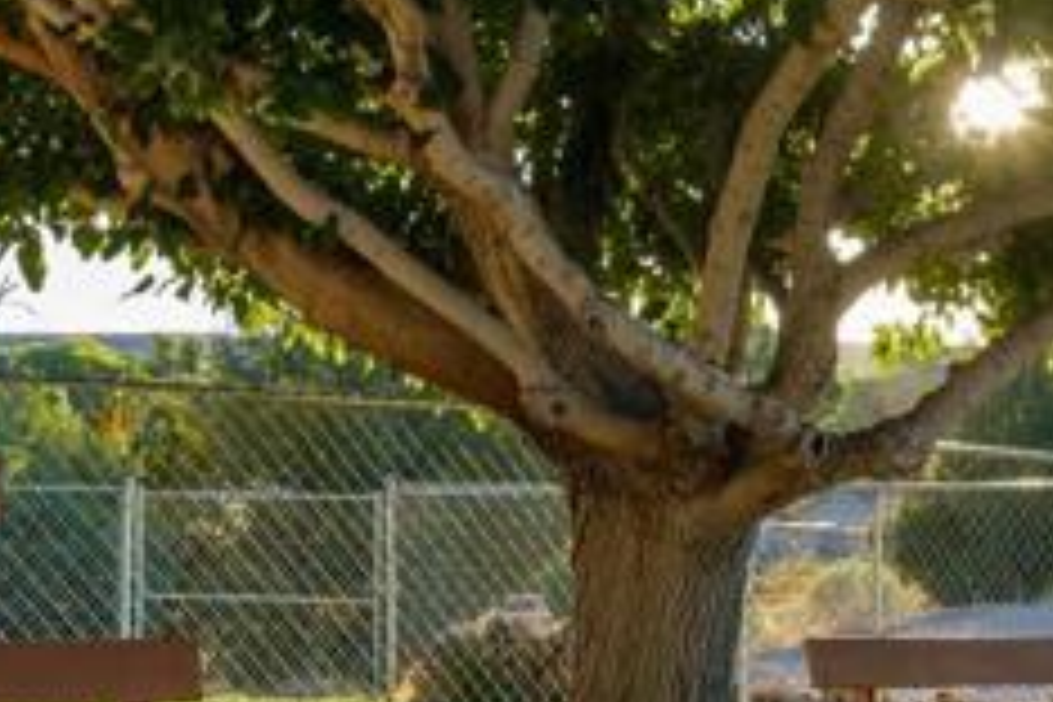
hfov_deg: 24.1
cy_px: 421
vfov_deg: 16.6
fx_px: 2398
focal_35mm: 82
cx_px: 945
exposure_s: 1/40
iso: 100
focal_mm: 20
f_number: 7.1
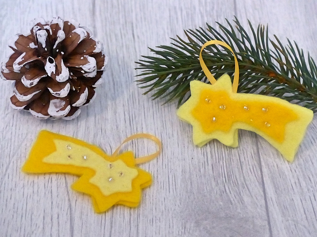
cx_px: 158
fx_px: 861
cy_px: 118
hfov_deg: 20.9
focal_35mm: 94
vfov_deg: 15.7
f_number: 2.8
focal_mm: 16.9
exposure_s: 1/60
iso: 1600
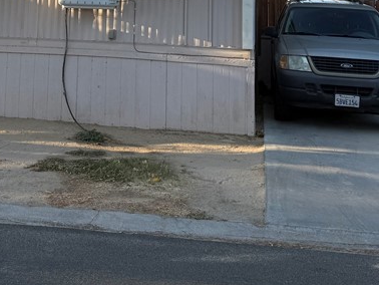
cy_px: -75
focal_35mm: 65
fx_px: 712
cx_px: 91
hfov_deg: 29.3
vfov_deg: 20.8
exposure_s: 1/1585
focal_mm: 6.76
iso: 80
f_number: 1.78
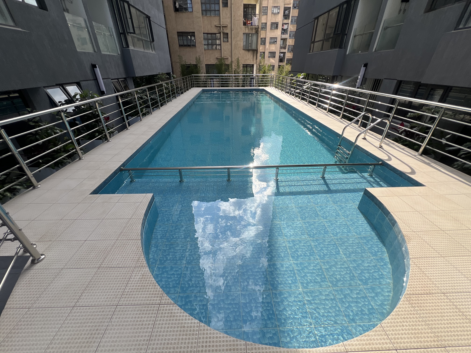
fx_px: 177
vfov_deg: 89.9
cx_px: 236
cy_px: 176
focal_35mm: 13
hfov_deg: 106.2
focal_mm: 1.57
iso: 32
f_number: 1.8
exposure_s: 1/424
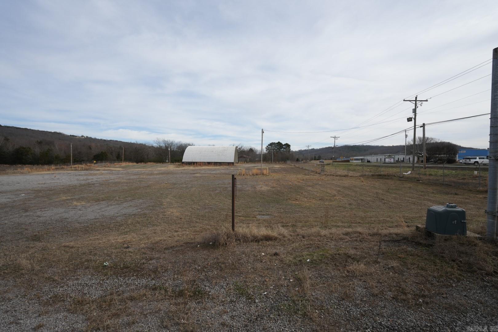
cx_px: 249
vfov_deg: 72.1
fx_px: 228
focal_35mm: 16
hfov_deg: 95.0
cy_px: 166
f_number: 5.6
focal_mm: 16.5
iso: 400
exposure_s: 1/2000
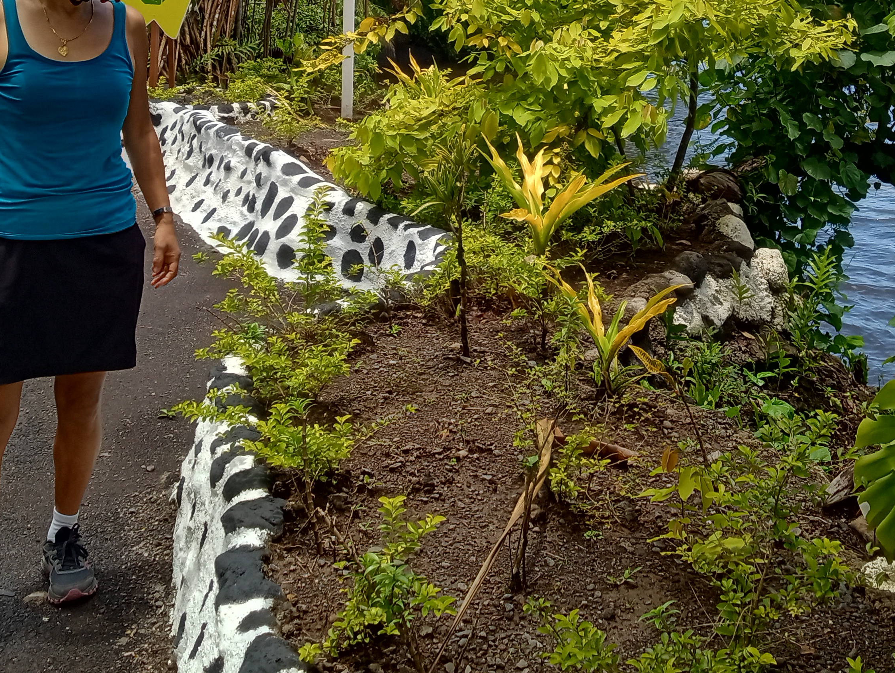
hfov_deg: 33.0
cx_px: 556
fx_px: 1502
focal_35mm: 58
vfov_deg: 24.5
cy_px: 60
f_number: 2.2
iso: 100
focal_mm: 3.42
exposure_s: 1/777
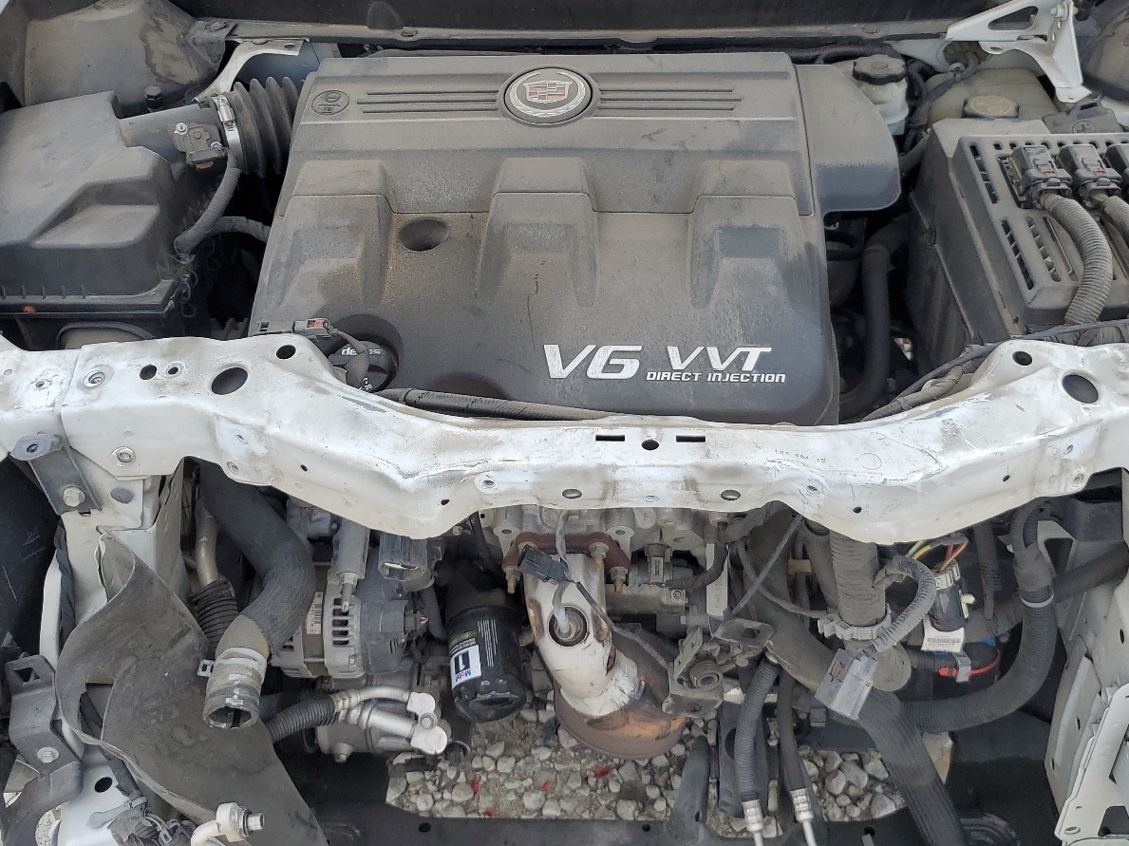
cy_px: 301
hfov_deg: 52.5
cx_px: 636
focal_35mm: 35
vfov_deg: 40.3
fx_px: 1141
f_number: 1.5
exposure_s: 1/909
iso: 50
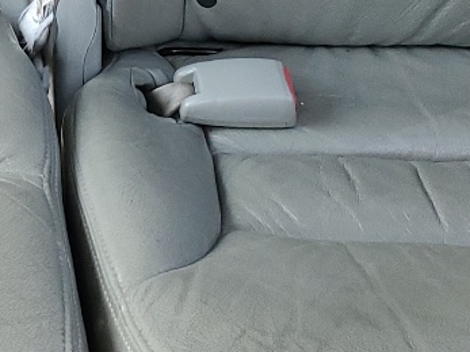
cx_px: -192
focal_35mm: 120
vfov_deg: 10.9
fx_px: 1629
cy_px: -431
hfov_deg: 15.4
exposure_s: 1/60.2
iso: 64
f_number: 1.5
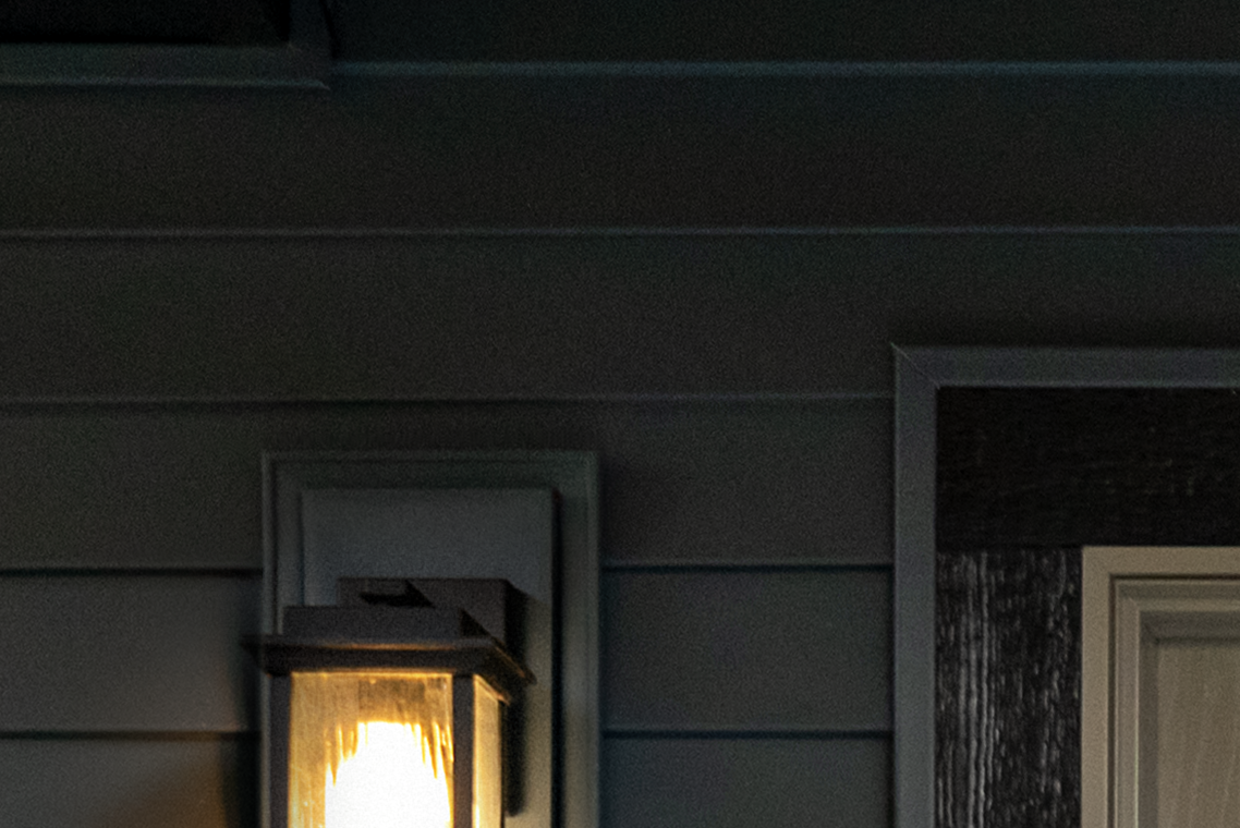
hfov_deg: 5.4
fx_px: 12750
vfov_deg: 3.7
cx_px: 2635
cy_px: 2178
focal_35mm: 370
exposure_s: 1/160
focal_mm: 70
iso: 800
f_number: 7.1
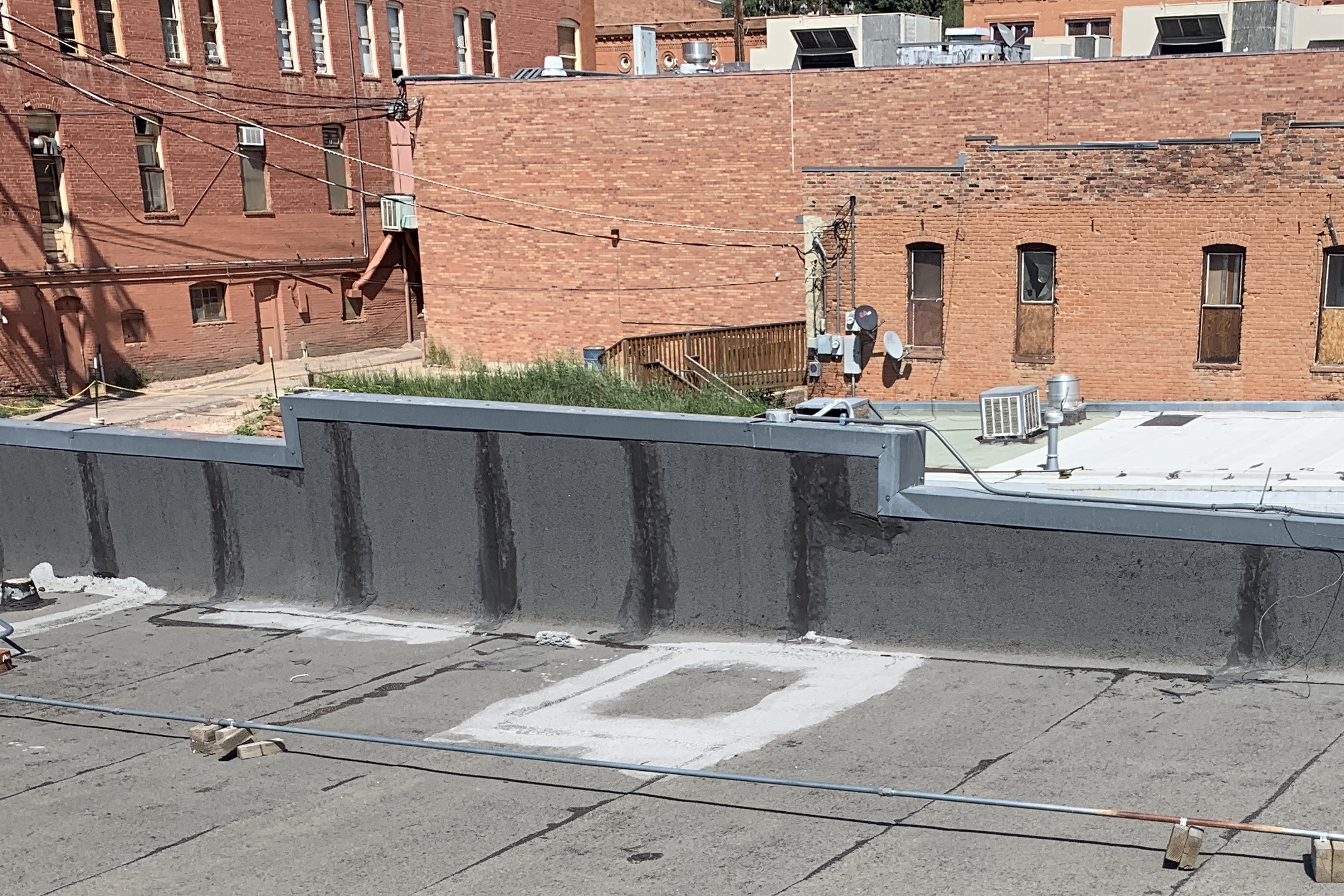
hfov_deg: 38.6
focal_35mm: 51
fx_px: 1904
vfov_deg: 24.9
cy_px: 949
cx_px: 862
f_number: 1.8
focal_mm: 4.25
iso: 25
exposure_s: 1/2257
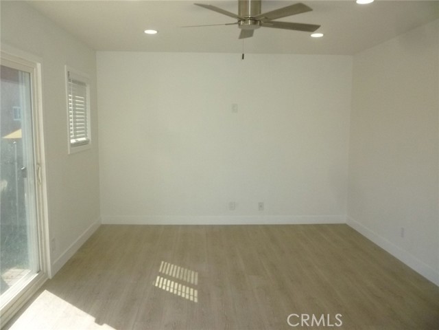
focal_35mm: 29
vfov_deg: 48.2
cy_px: 165
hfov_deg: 61.7
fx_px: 368
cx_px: 220
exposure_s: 1/500
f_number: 4
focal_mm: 5.2
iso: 400
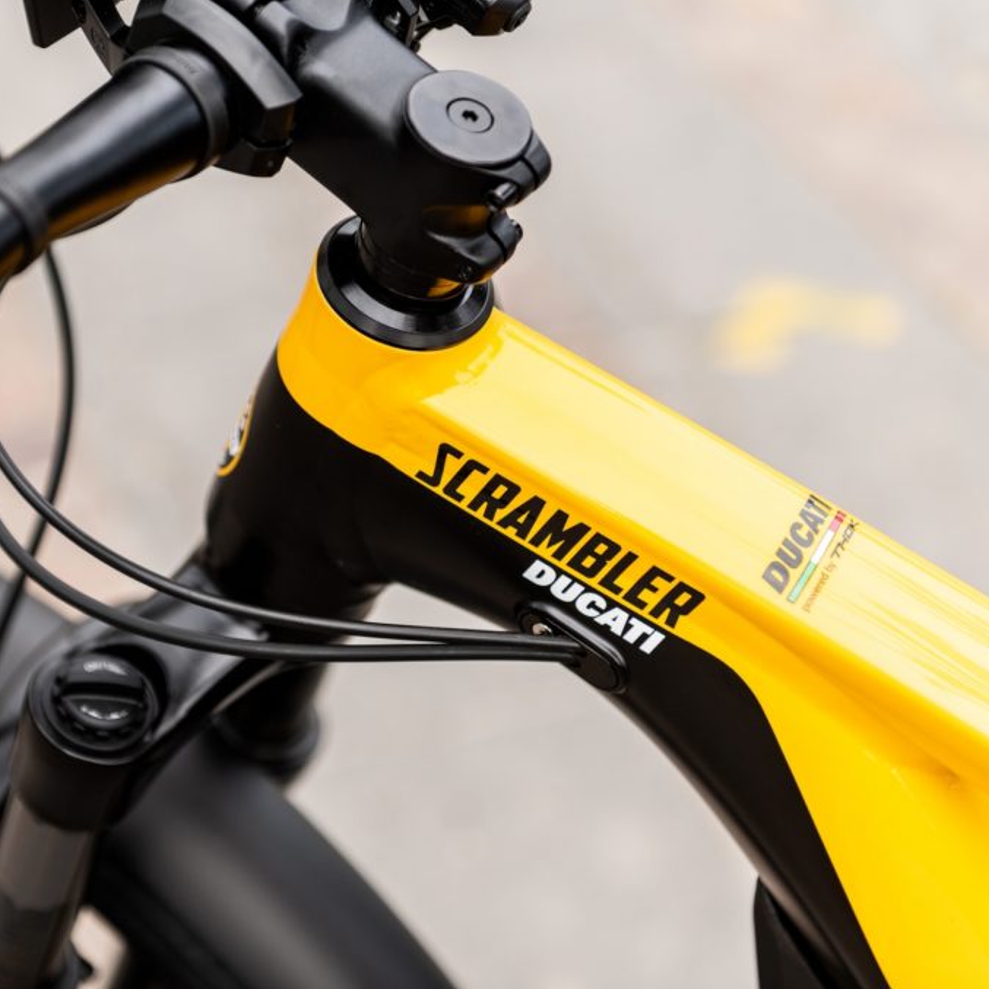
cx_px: 329
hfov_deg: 19.2
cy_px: 494
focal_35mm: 90
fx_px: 2909
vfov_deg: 19.3
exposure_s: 1/500
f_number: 3.2
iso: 250
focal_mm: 70
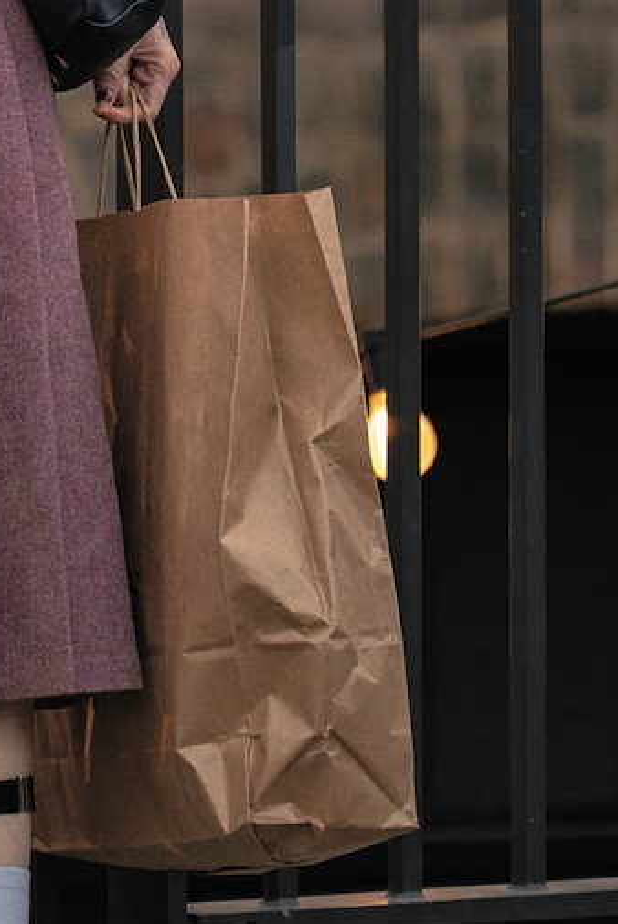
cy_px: -272
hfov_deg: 2.2
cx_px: -300
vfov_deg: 3.3
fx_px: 15813
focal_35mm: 615
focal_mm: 173
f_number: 2.8
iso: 1000
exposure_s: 1/1600
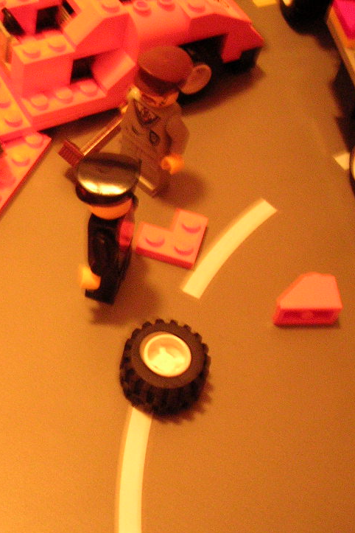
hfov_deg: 23.4
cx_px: 20
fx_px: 828
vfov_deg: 35.6
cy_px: 271
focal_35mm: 56
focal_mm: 5.8
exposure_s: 1/4
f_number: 2.8
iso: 200
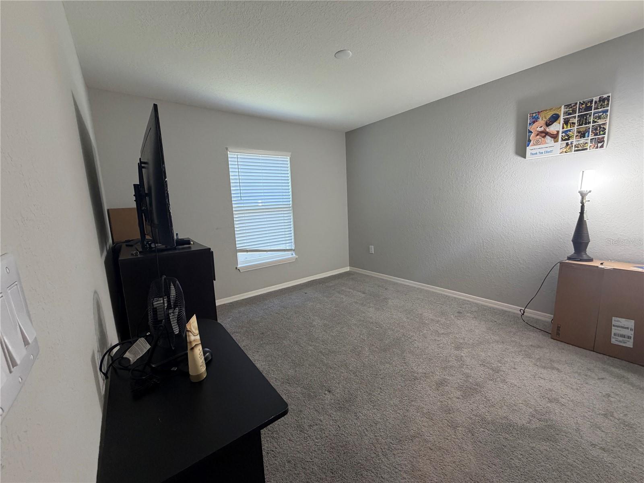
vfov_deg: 85.7
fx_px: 260
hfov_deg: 102.1
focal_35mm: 14
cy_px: 242
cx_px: 322
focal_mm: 2.22
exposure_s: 1/120
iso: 320
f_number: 2.2
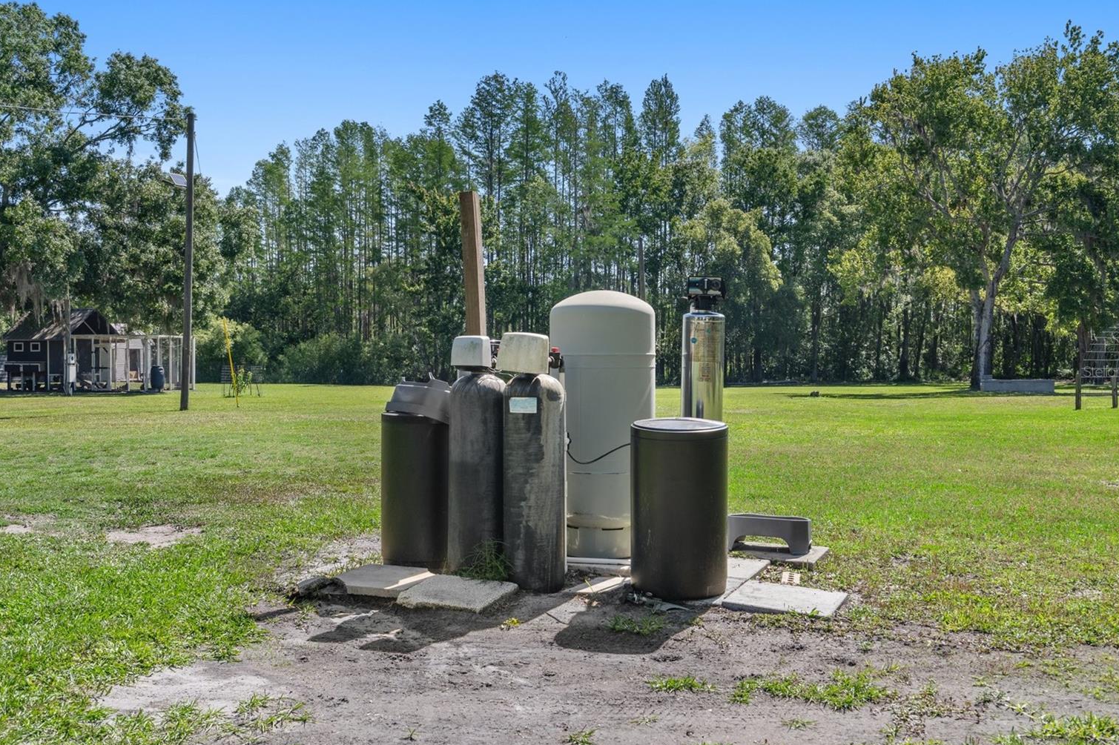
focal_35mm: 35
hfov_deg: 54.4
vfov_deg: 37.8
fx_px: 1087
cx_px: 556
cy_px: 371
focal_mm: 33
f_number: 8
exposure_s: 1/25
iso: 320
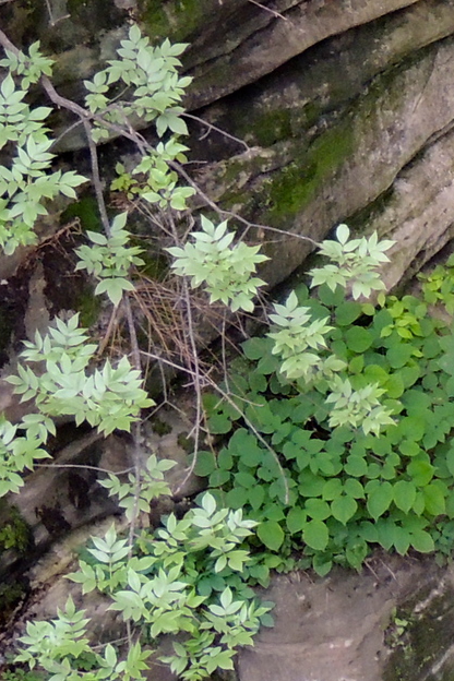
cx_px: 1014
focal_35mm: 196
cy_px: 190
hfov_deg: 6.7
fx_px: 3707
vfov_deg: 10.5
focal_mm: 8.3
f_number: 3.5
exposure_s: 1/40
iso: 400
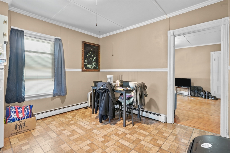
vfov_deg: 70.5
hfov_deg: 93.3
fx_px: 109
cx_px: 115
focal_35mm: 17
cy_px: 76
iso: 320
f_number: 9
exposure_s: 2.5
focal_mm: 17
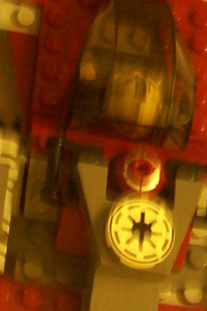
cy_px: -27
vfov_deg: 12.5
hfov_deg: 8.5
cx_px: 101
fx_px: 1398
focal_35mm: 162
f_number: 2.7
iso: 160
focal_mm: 5.6
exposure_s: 1/8.96
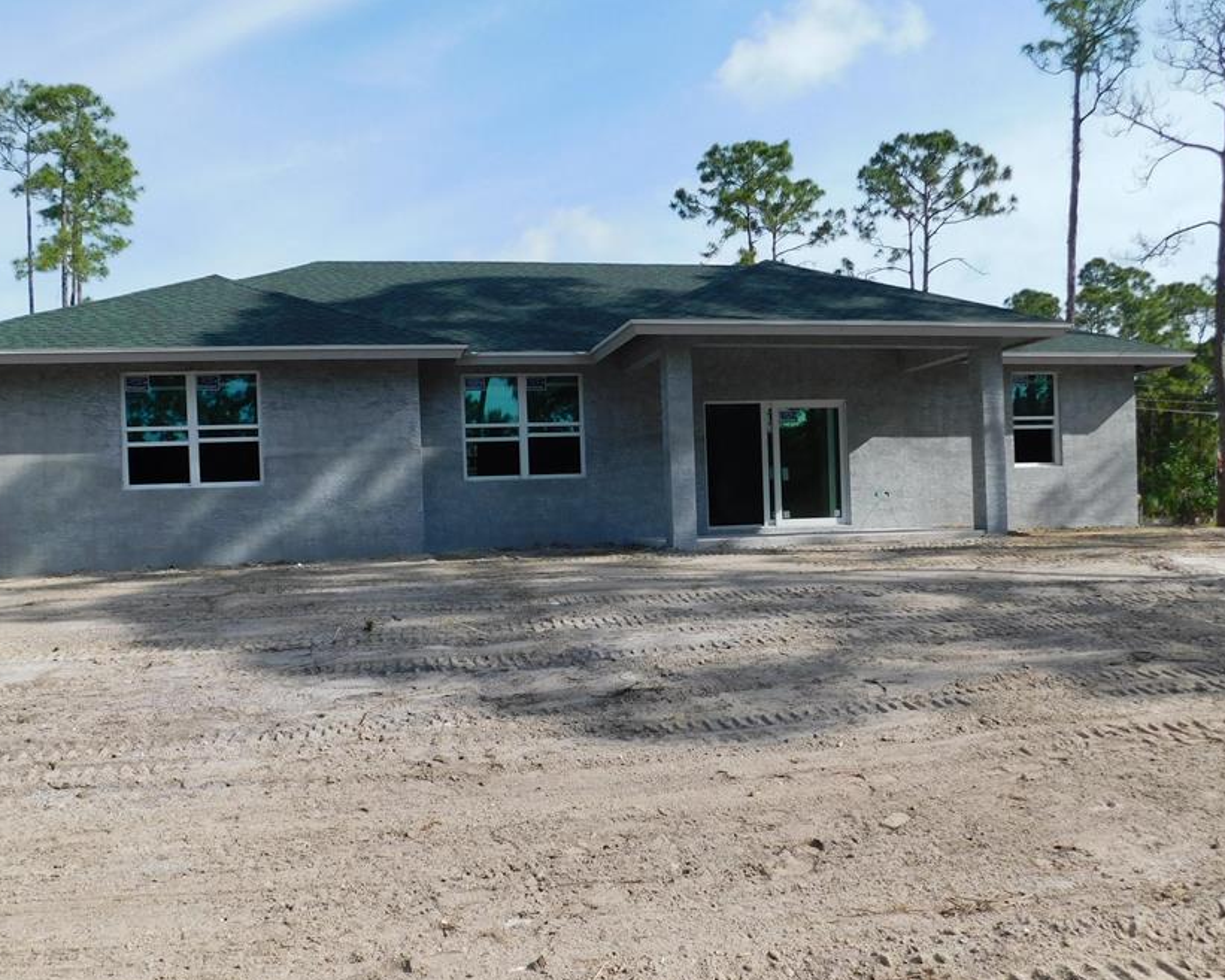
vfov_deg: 51.4
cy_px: 546
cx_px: 549
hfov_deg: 62.1
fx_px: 1015
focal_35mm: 28
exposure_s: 1/400
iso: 125
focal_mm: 4
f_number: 6
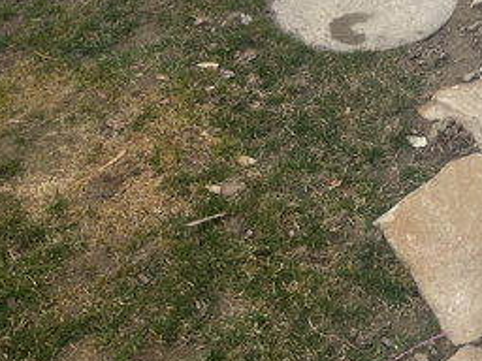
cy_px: -276
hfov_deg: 24.9
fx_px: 1044
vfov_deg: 16.6
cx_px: 469
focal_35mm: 75
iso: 32
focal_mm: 5.1
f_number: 1.6
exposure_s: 1/1575
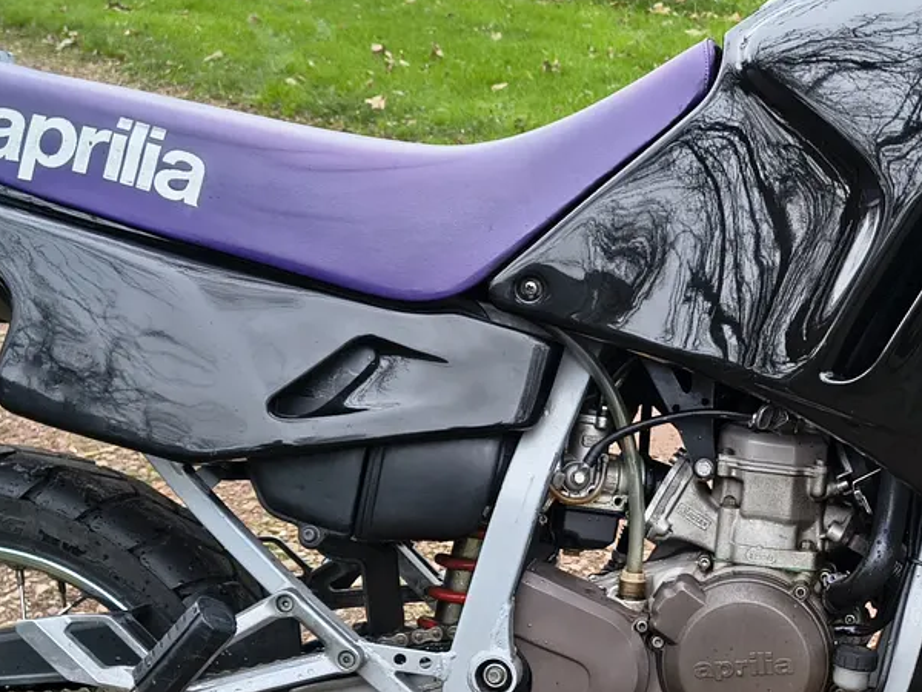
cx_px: 748
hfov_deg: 29.5
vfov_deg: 22.8
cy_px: 472
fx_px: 1705
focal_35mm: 64
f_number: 1.8
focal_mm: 5.56
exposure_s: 1/100
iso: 116
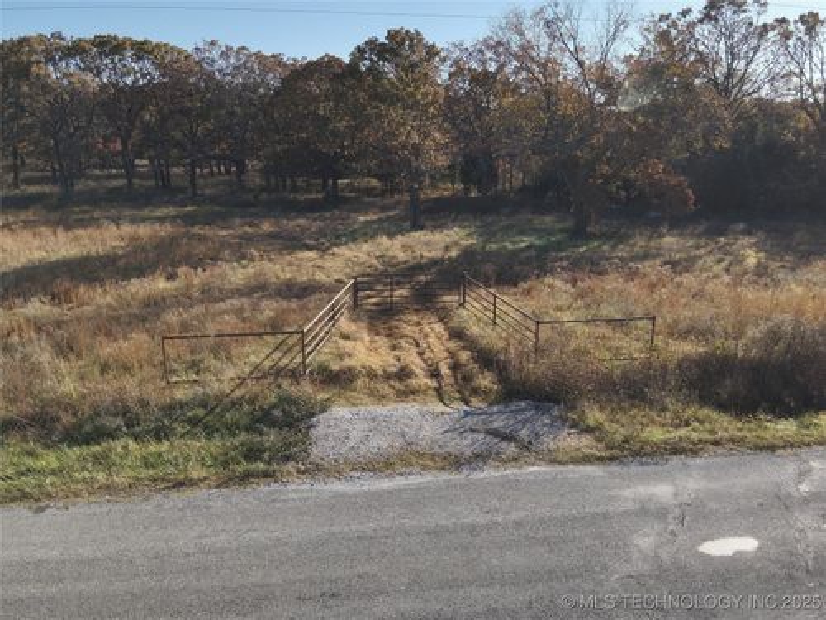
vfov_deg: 56.8
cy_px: 310
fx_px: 573
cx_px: 413
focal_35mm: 24
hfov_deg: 71.6
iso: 100
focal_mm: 4.4
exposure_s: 1/1250
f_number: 2.8
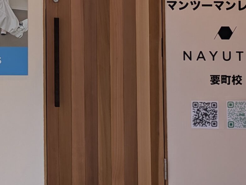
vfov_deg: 17.4
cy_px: -20
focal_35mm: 82
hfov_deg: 22.5
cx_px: -26
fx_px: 583
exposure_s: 1/100
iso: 46
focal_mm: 5.43
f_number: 1.89
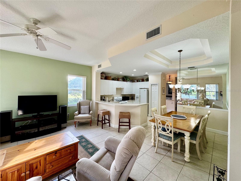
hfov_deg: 102.1
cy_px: 90
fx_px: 97
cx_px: 120
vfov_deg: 85.7
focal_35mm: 14
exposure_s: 1/120
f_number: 2.2
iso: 125
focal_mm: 2.22
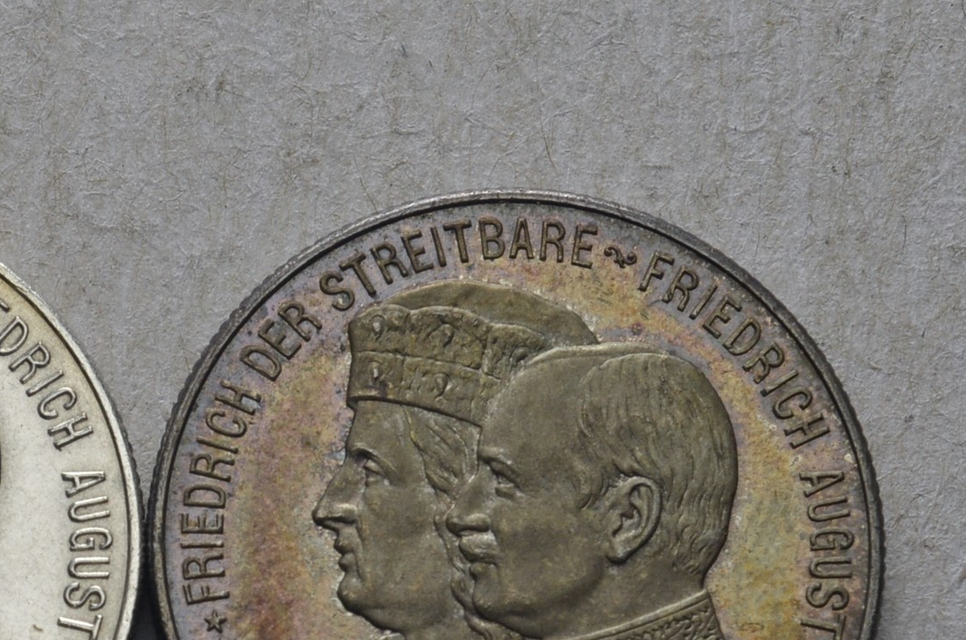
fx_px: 4903
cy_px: 531
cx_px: 163
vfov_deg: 7.5
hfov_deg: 11.2
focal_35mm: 183
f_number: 14
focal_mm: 55
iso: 400
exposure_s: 1/250
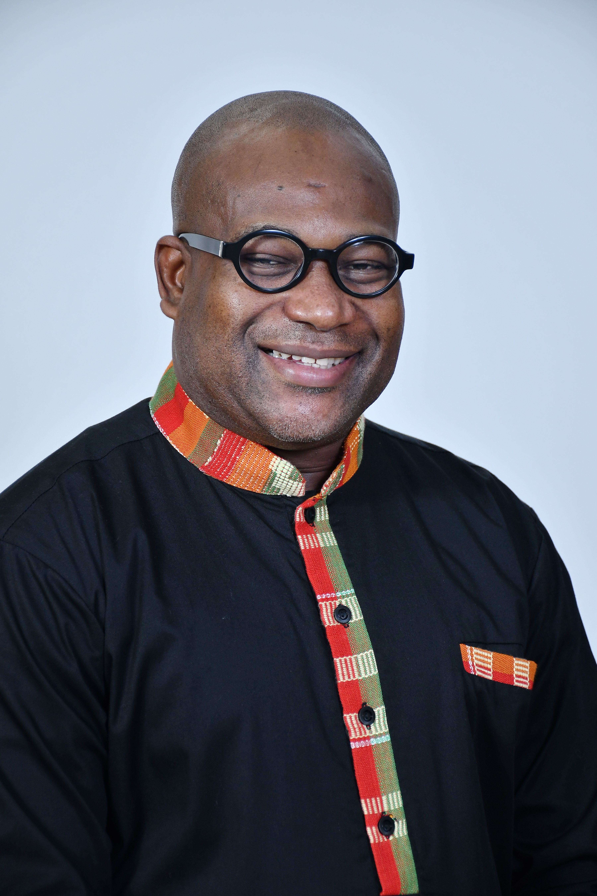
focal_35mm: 112
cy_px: 448
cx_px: 298
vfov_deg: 18.3
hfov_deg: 12.2
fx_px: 2789
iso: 500
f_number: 5
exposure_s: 1/100
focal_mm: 75
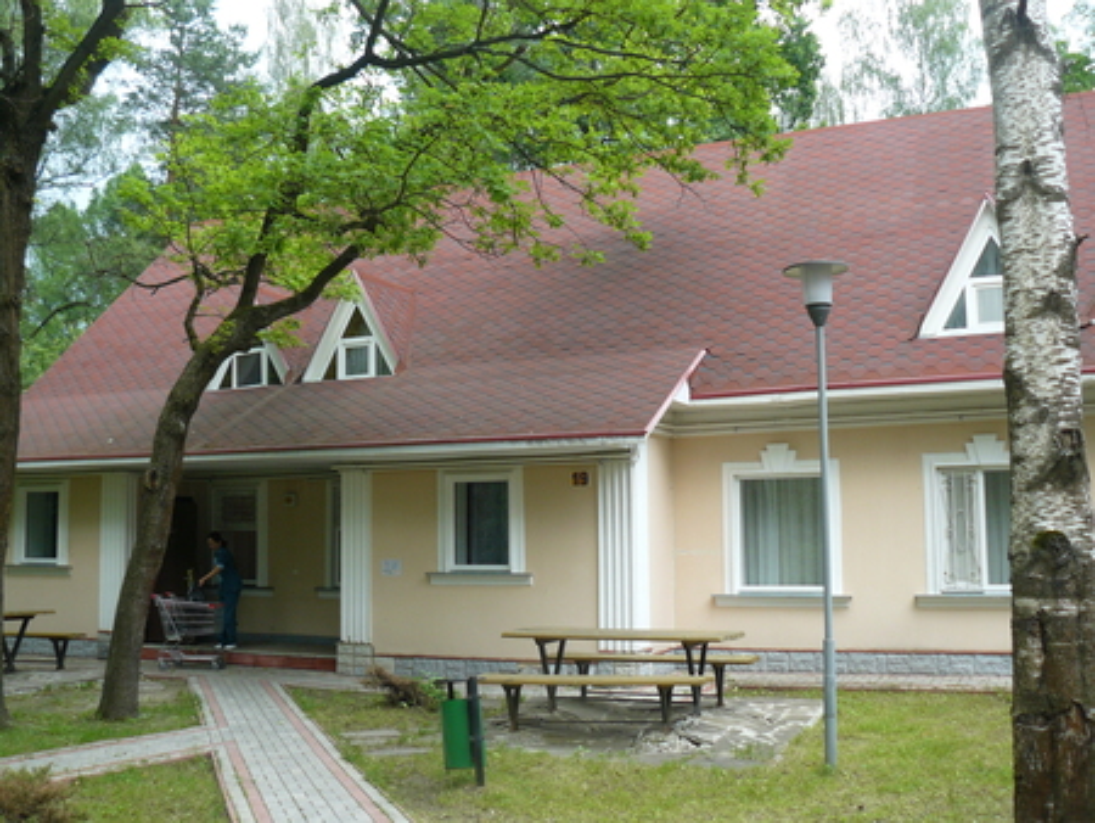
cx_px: 548
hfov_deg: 51.3
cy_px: 412
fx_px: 1139
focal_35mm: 36
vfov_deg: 39.7
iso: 100
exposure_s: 1/100
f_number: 2.8
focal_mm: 6
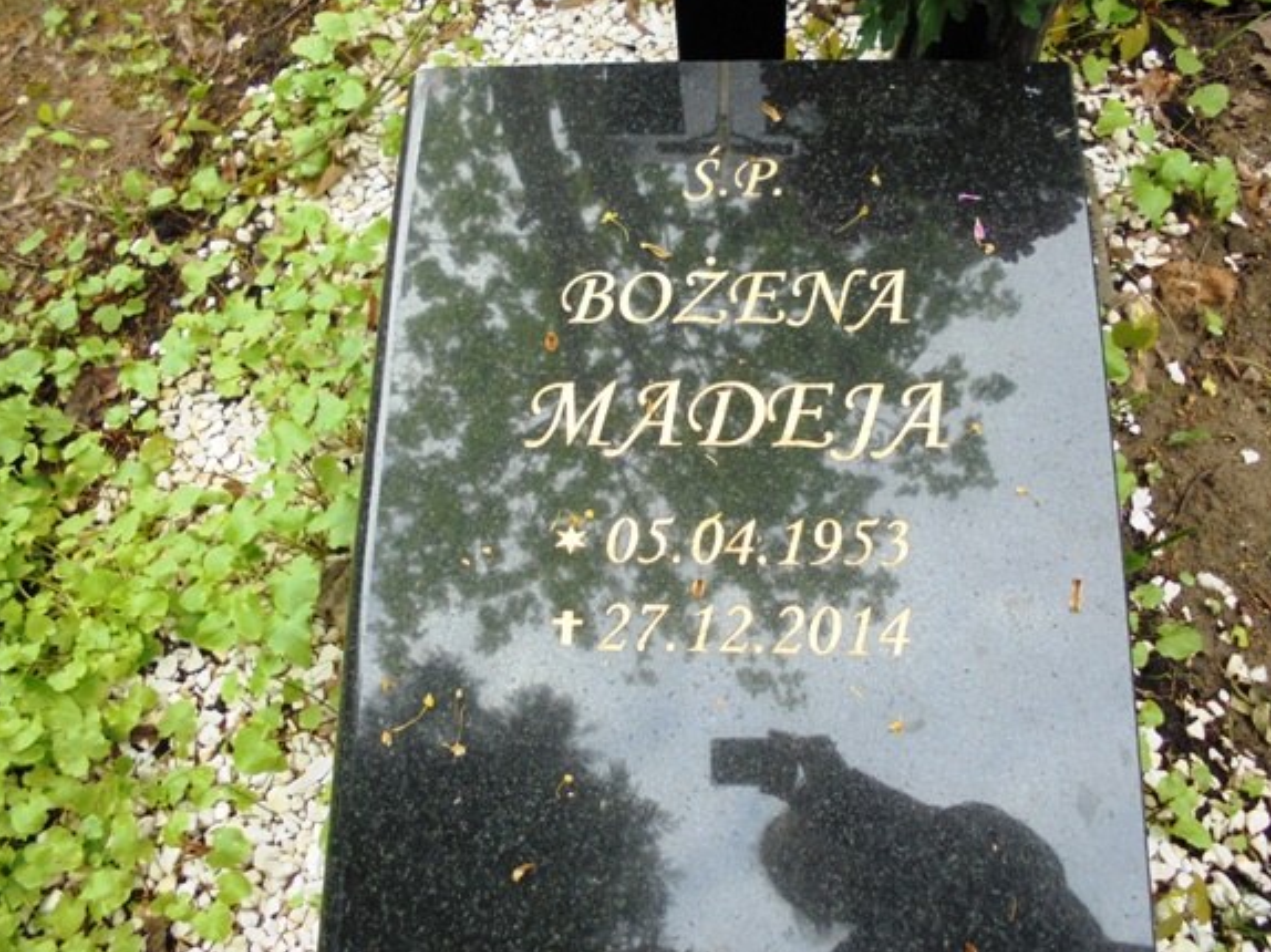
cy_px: 438
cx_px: 664
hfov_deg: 61.7
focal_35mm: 29
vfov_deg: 48.2
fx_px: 1064
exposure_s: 1/80
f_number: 3.5
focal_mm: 4.6
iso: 100
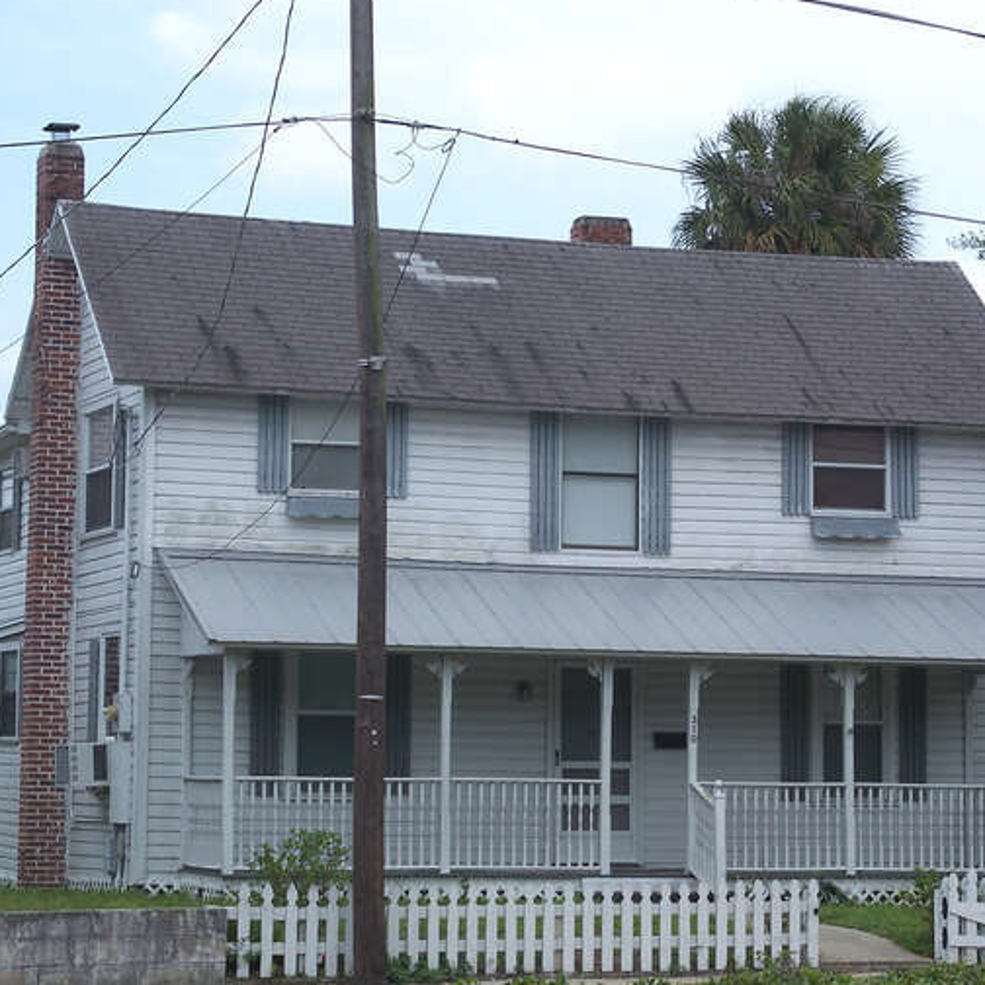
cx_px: 524
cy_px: 526
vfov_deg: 15.2
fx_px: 3702
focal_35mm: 115
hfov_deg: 15.2
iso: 64
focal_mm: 17.3
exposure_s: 1/400
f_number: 3.6
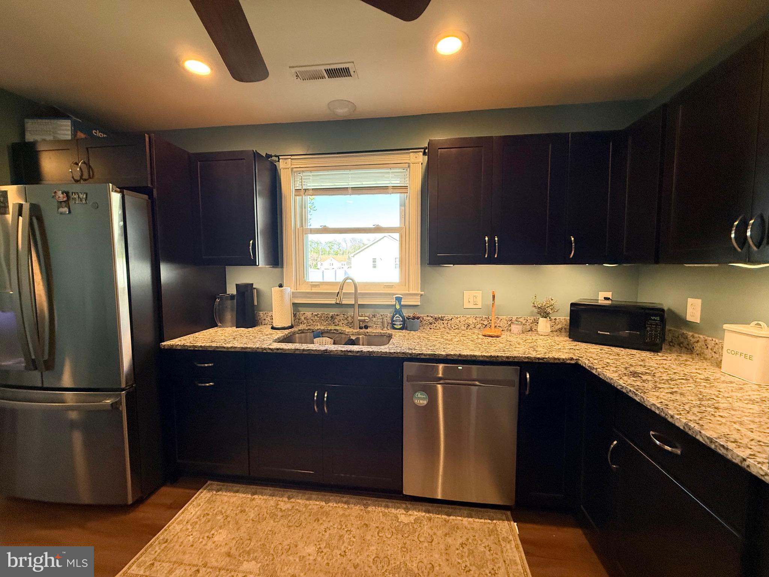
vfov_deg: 85.7
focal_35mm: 14
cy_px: 288
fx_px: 311
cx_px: 384
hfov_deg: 102.1
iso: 320
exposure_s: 1/120
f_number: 2.2
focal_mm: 2.22
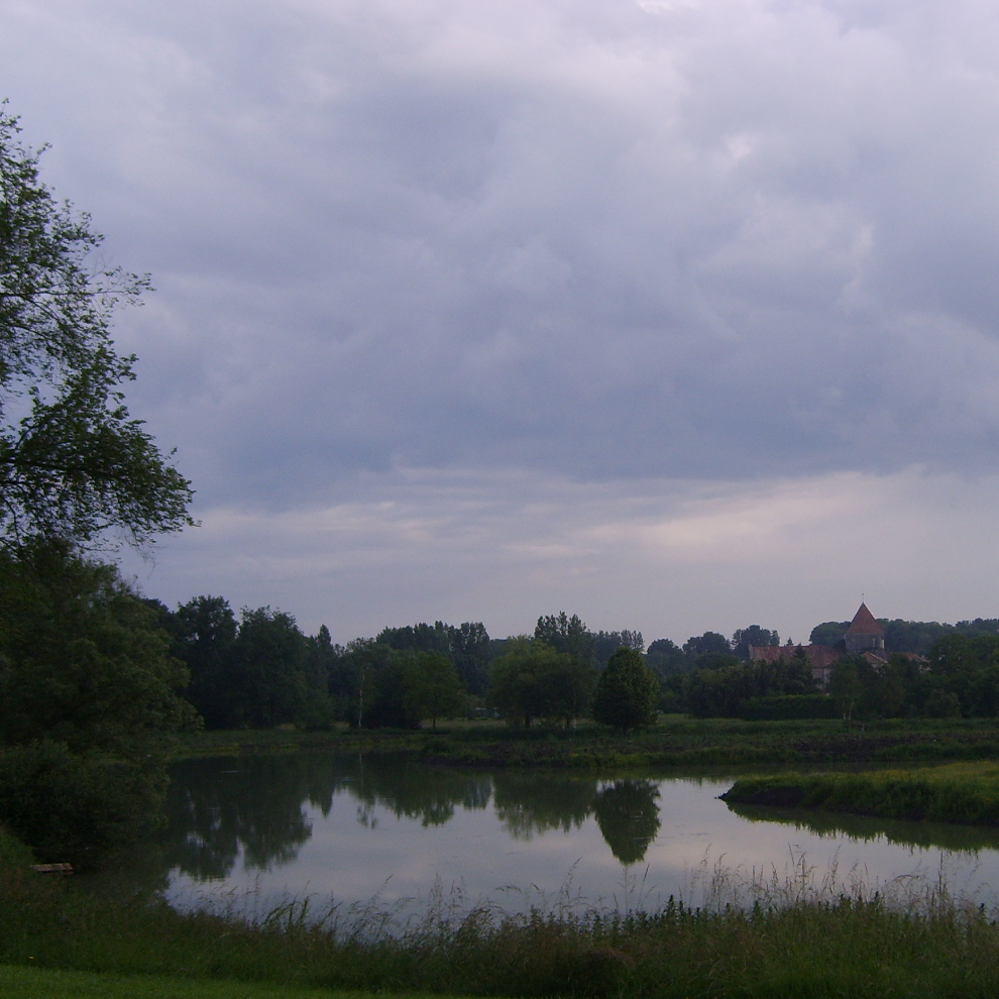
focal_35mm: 50
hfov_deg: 33.2
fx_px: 1633
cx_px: 775
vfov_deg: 34.0
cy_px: 542
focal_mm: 5.8
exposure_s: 1/1000
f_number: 2.8
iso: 50
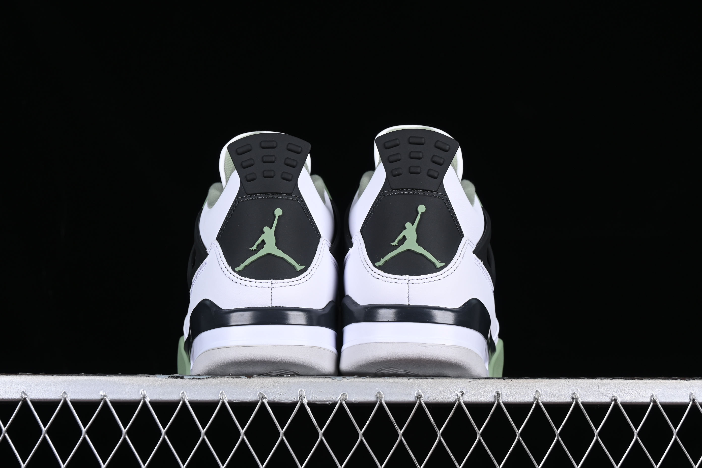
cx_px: 351
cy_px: 234
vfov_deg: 18.9
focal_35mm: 72
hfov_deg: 28.1
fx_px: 1404
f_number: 8
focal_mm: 48
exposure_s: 1/100
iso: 160
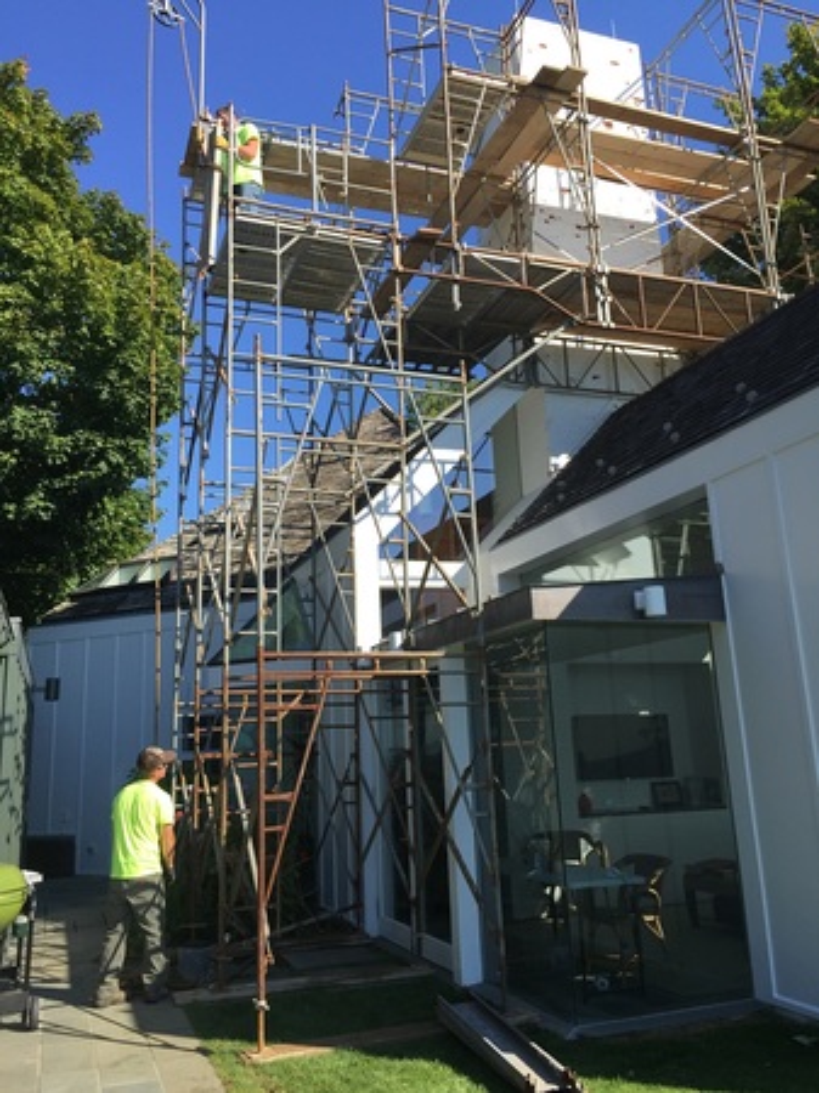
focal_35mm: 29
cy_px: 546
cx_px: 410
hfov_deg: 48.2
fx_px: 916
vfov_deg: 61.7
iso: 32
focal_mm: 4.15
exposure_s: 1/1163
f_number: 2.2
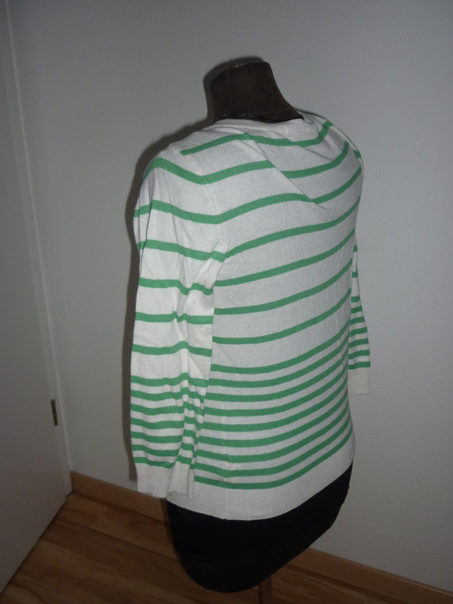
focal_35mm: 33
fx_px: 576
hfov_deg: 43.0
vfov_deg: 55.3
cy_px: 302
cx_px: 226
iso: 100
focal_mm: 5.5
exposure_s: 1/125
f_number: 2.8
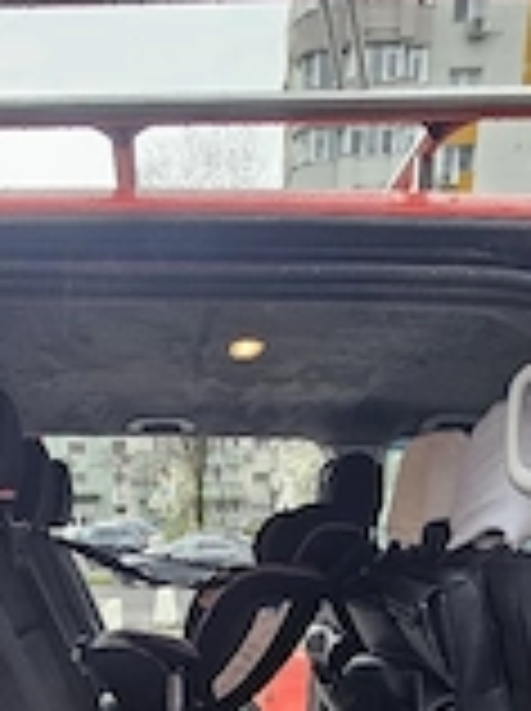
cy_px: 720
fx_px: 677
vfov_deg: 46.0
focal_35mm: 33
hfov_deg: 41.9
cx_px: 153
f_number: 2.2
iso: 80
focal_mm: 2.2
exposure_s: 1/50.3
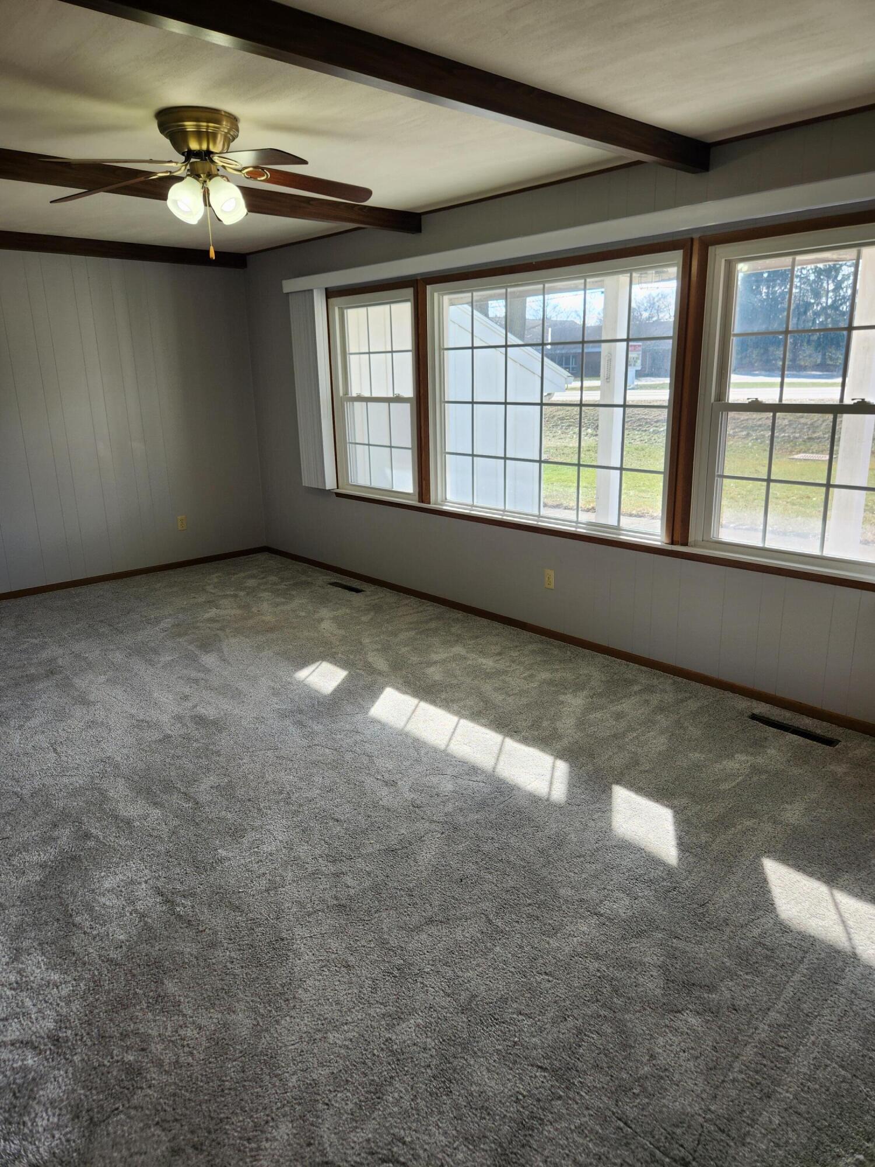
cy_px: 584
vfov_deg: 73.9
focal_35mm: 23
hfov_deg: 58.9
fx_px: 775
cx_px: 438
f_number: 1.8
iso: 20
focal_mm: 5.4
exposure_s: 1/130
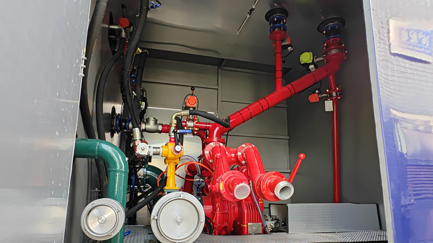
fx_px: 264
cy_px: 145
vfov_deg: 49.2
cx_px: 217
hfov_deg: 78.7
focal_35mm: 23
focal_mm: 1.82
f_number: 2
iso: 100
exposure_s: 1/50
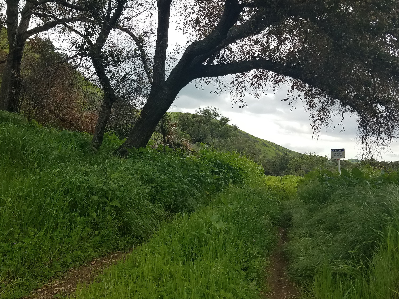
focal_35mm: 31
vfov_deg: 45.4
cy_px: 144
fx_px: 357
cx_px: 170
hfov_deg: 58.1
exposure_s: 1/1204
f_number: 1.7
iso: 40
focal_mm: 4.2
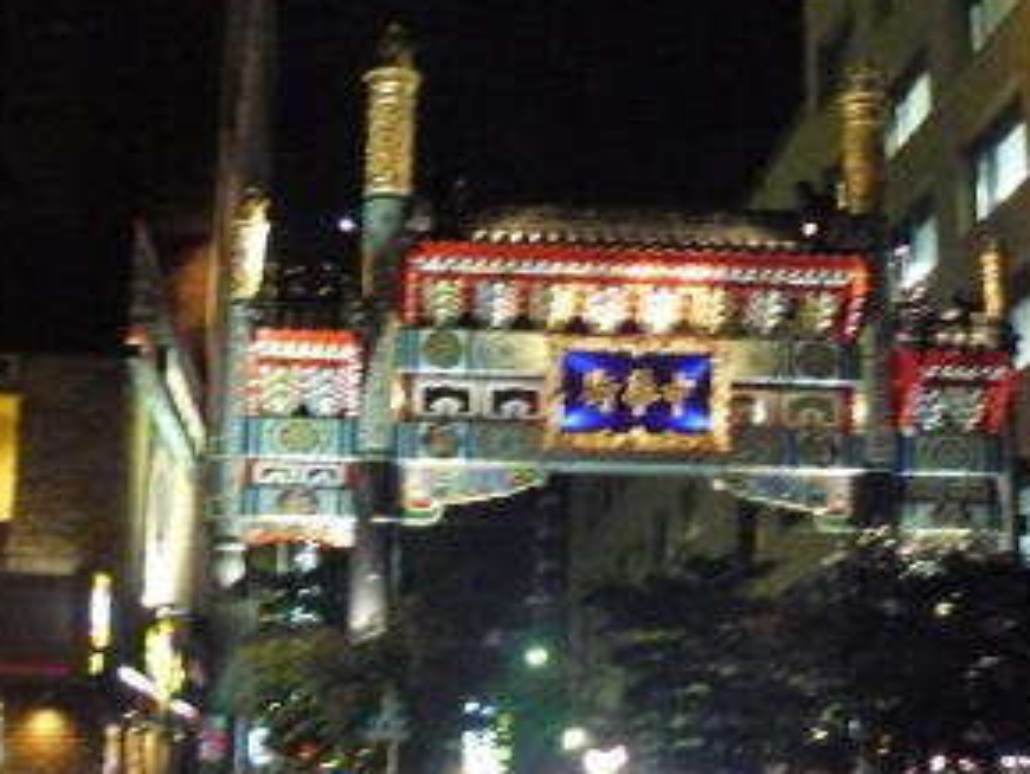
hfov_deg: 31.1
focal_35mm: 62
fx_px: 1846
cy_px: 364
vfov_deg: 23.7
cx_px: 636
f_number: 2.8
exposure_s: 1/10
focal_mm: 6
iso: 800
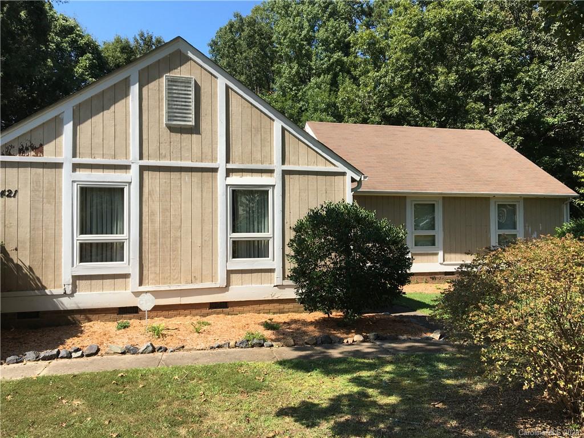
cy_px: 219
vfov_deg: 48.2
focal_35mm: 29
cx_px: 292
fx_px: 489
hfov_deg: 61.7
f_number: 2.2
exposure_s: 1/884
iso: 25
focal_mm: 4.15
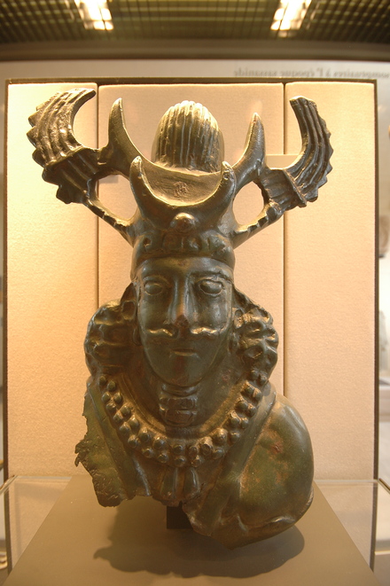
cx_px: 195
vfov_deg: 100.4
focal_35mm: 15
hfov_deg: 77.3
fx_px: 244
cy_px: 293
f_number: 4
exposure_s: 1/6
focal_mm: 10
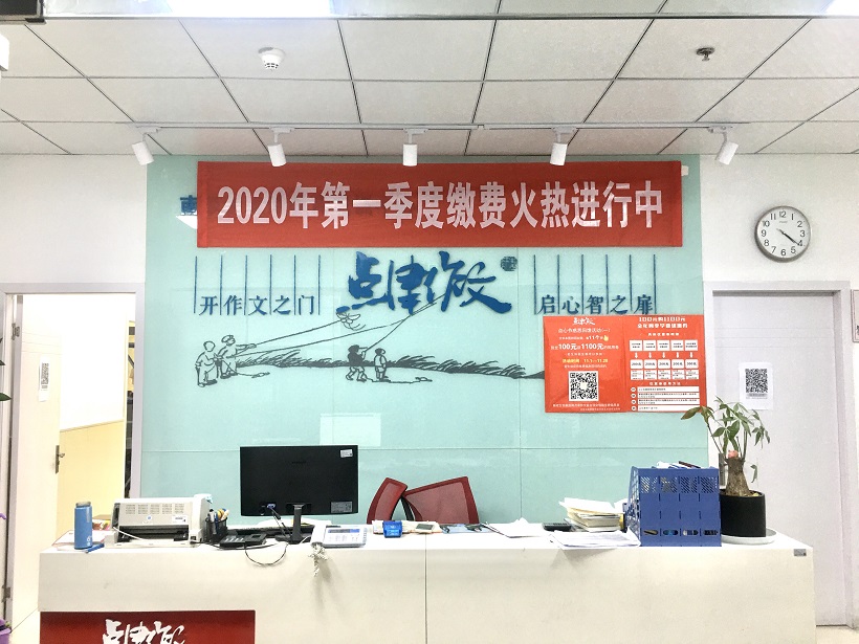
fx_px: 720
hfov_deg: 61.7
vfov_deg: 48.2
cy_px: 322
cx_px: 430
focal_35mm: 29
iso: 40
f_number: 2.2
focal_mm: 4.15
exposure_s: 1/17
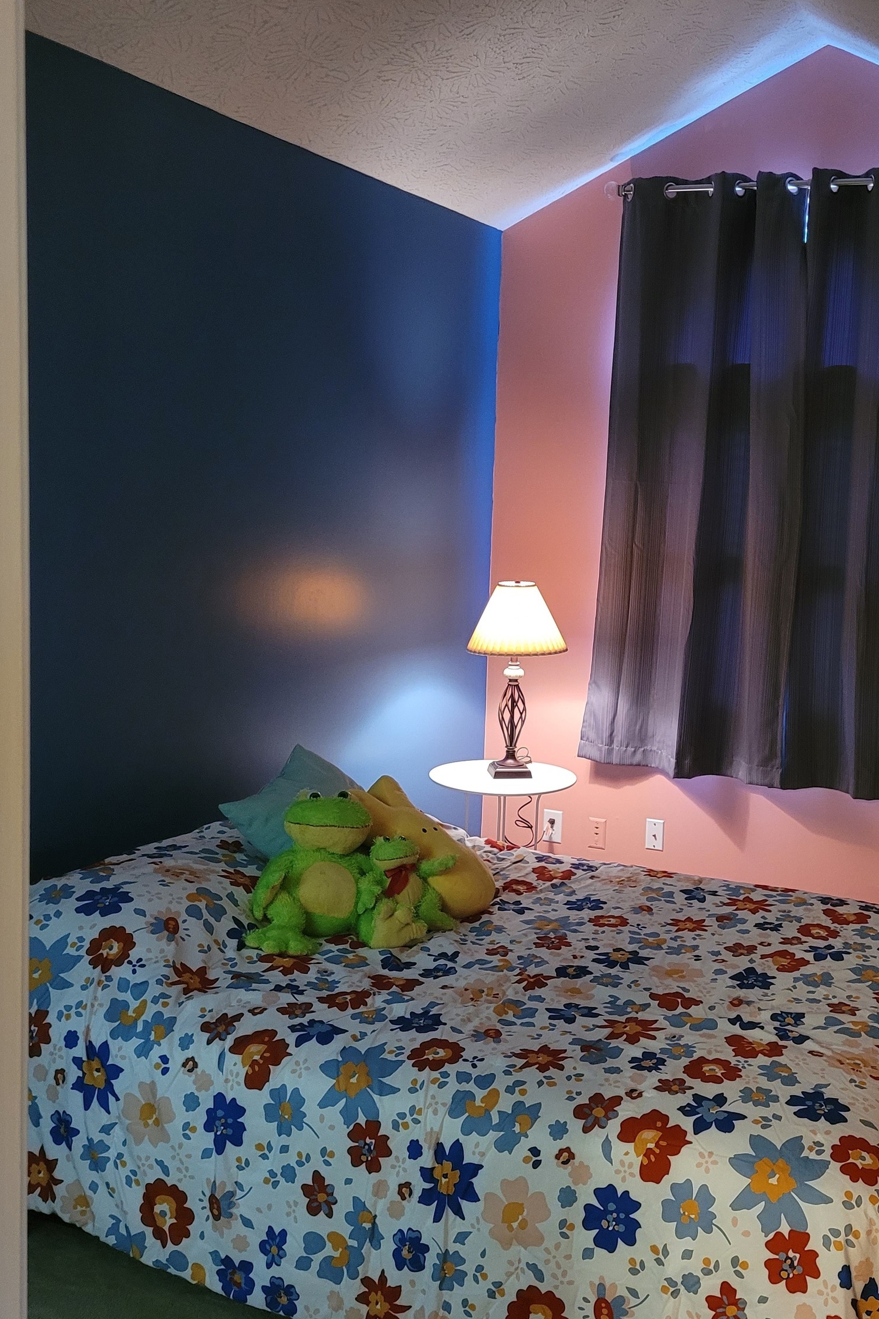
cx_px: 594
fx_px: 1355
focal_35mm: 37
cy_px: 653
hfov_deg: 35.6
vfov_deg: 51.9
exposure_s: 1/40
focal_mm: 5.4
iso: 500
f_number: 1.8
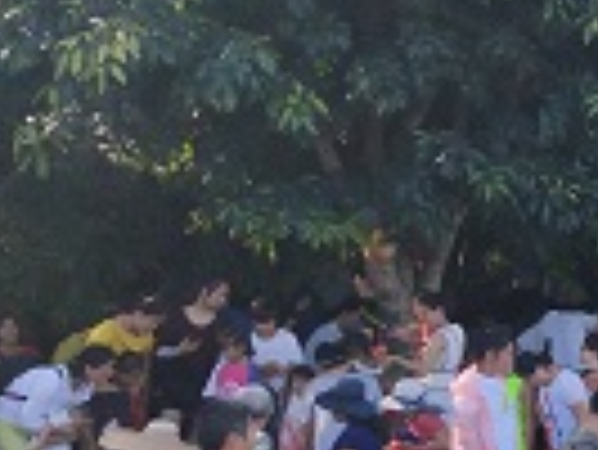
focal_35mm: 113
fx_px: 1954
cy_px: 317
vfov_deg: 13.1
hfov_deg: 14.9
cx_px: 1111
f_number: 1.8
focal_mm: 3.95
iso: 146
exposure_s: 1/1230
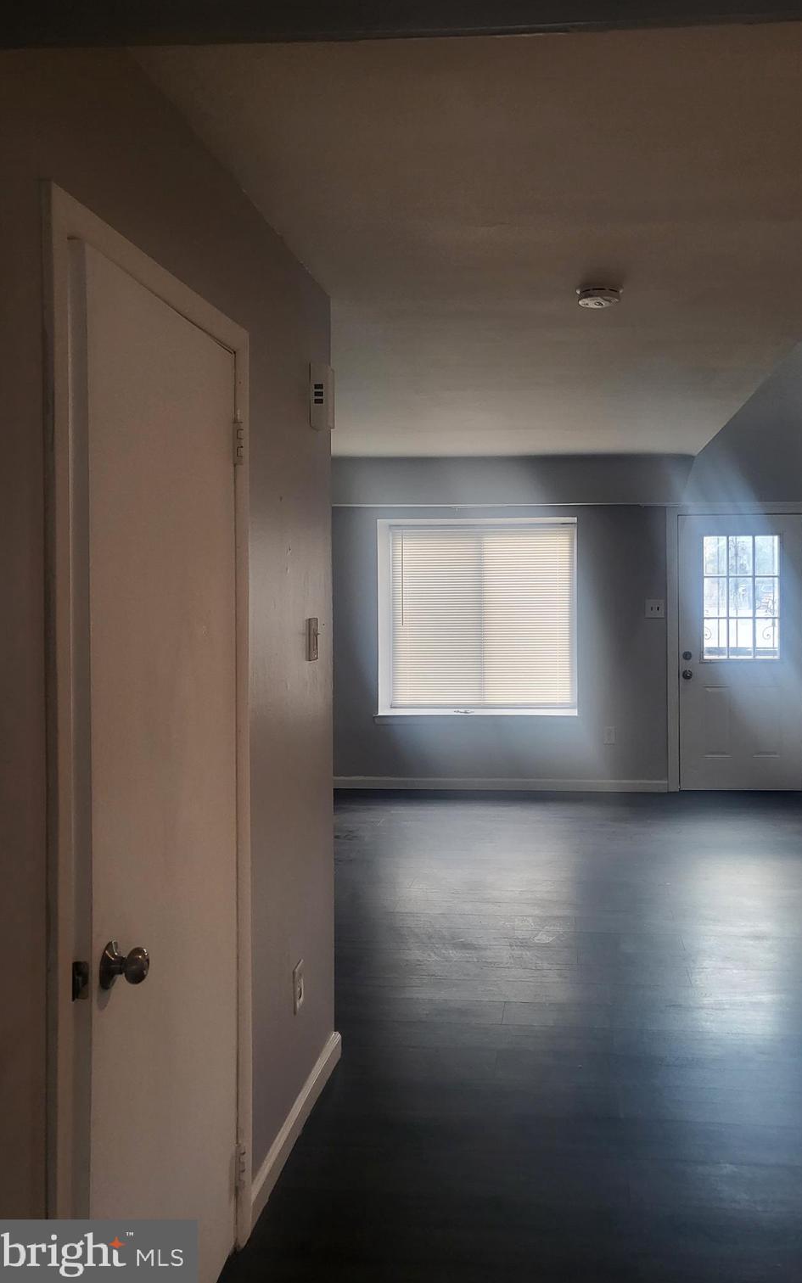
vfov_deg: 66.5
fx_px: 979
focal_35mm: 28
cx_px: 474
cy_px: 637
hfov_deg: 44.3
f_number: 1.8
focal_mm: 4.25
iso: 125
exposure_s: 1/120
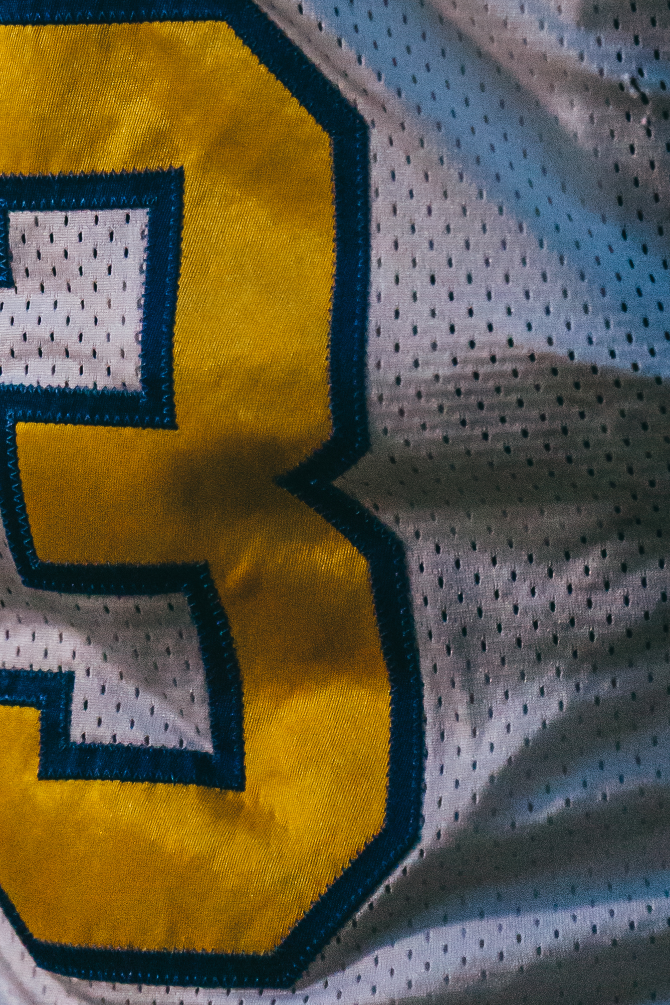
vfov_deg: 2.9
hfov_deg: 2.0
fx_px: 19509
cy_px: -713
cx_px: 456
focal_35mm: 699
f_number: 2.8
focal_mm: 200
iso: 1600
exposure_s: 1/800
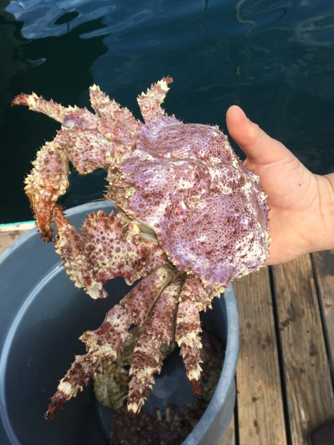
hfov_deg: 48.2
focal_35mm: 29
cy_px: 222
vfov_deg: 61.7
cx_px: 167
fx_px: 373
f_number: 2.2
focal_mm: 4.15
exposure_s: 1/827
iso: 25
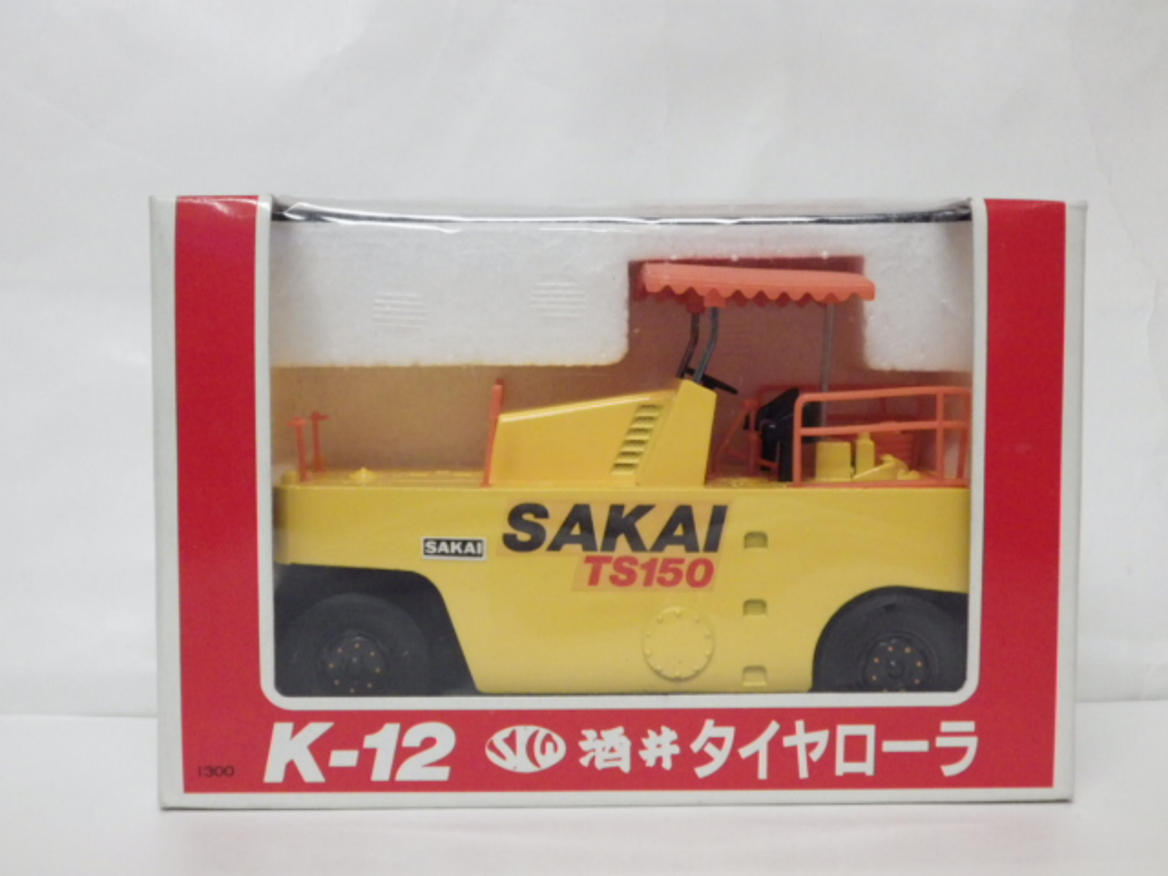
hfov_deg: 38.2
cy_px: 438
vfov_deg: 29.1
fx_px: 1687
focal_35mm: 50
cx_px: 584
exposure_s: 1/45
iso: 800
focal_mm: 9
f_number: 3.8
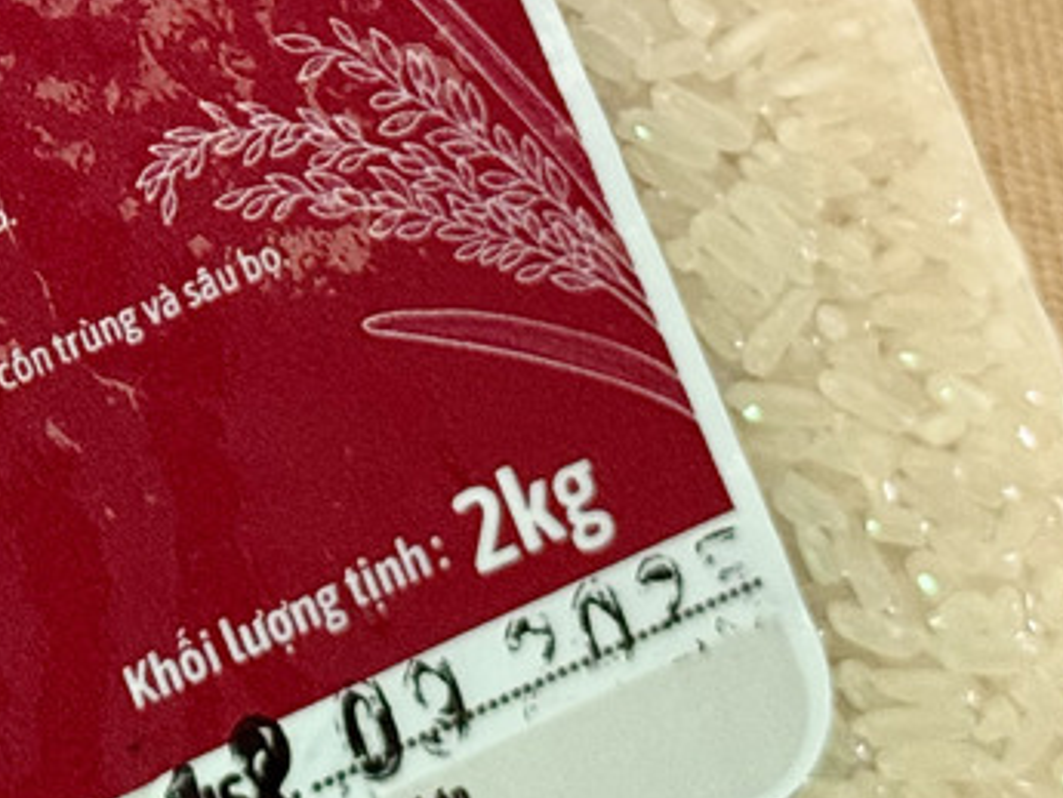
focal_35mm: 139
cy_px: -31
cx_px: 37
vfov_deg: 10.6
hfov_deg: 14.0
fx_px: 4270
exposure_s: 1/96
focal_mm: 6.76
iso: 100
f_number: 1.78
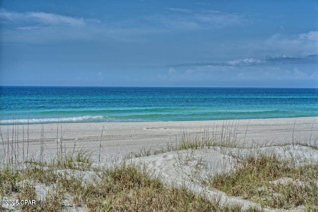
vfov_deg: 16.1
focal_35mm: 85
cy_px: 106
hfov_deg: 23.9
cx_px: 159
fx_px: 751
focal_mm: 85
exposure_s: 1/350
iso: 100
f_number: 9.5
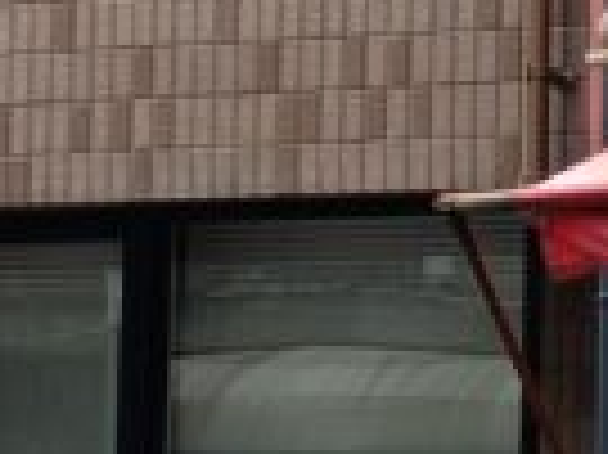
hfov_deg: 9.0
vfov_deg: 7.8
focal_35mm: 190
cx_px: 1612
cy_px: 405
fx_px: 3334
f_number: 1.7
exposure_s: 1/101
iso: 80
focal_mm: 4.7
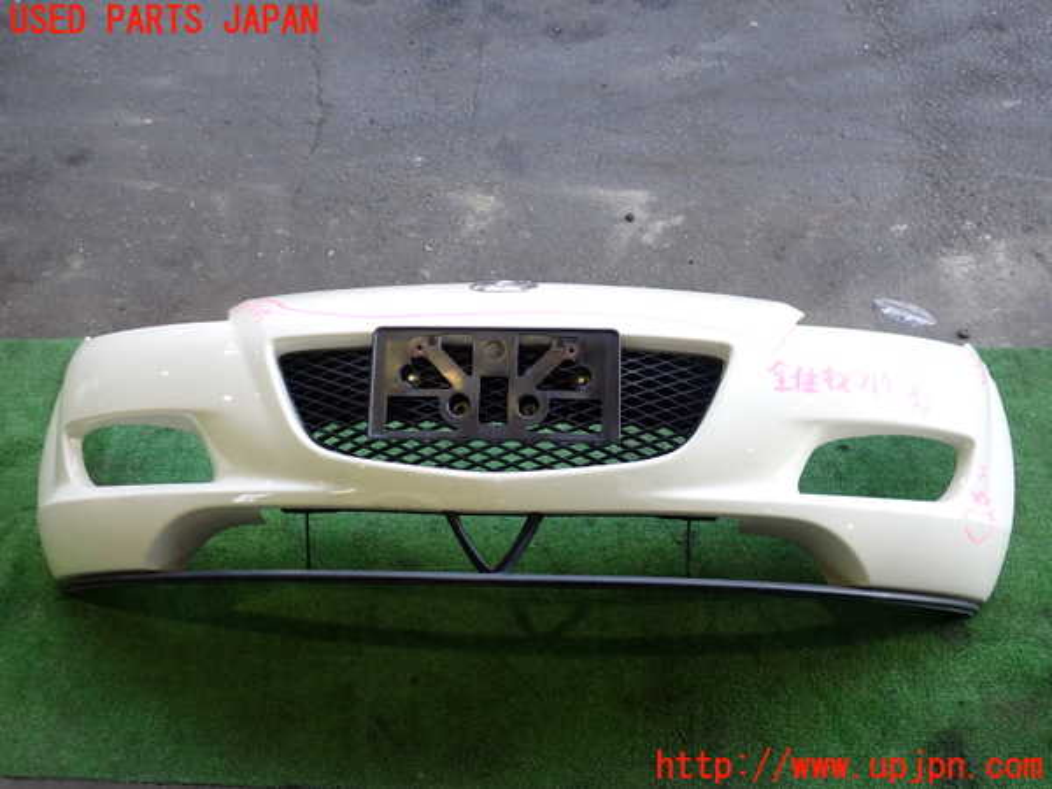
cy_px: 394
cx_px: 526
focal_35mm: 30
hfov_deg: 60.0
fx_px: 912
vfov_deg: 46.8
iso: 200
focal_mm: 5.4
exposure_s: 1/125
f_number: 2.3
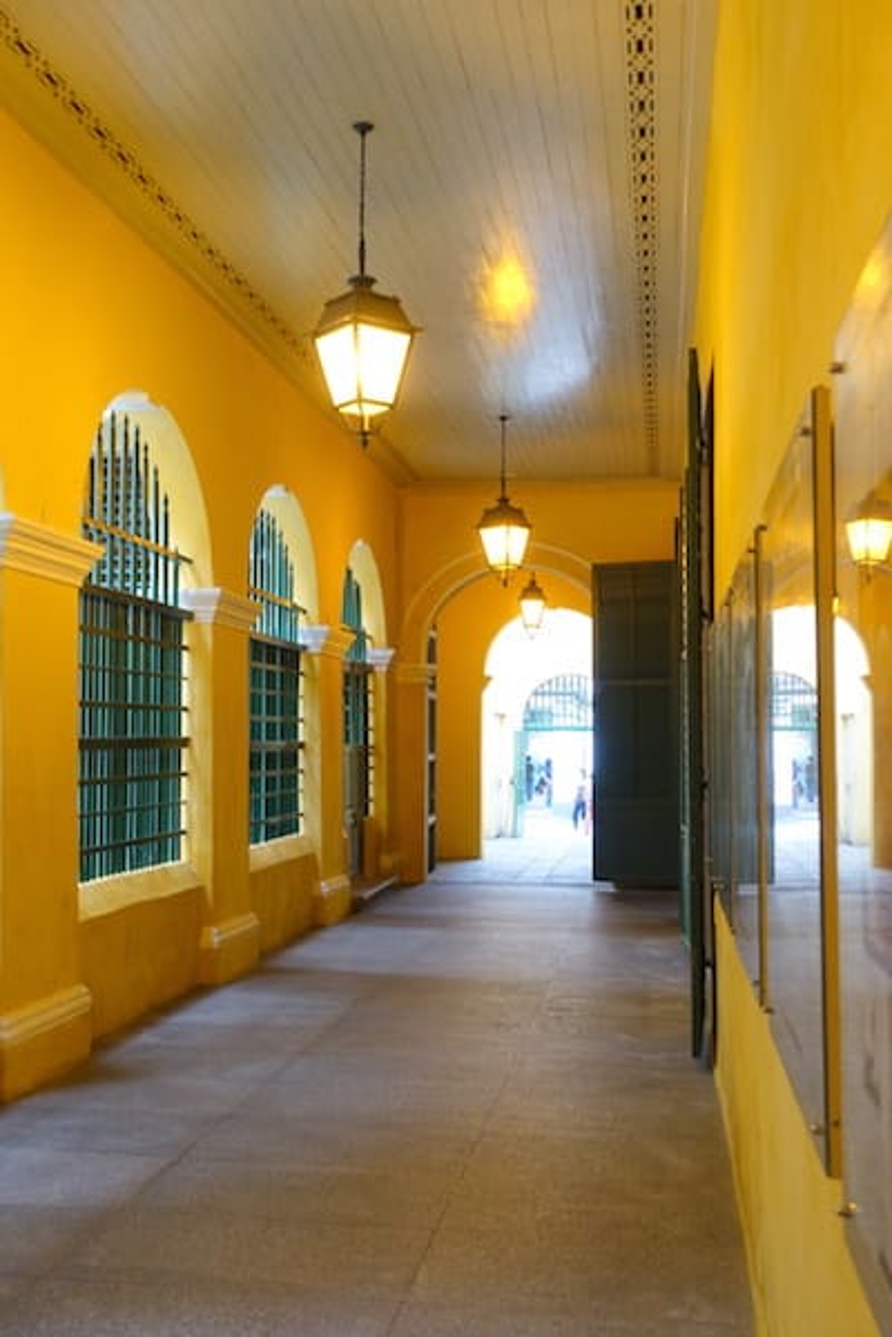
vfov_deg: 53.1
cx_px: 446
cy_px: 668
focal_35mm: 36
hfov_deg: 36.9
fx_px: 1338
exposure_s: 1/40
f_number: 2.8
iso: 250
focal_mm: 13.34
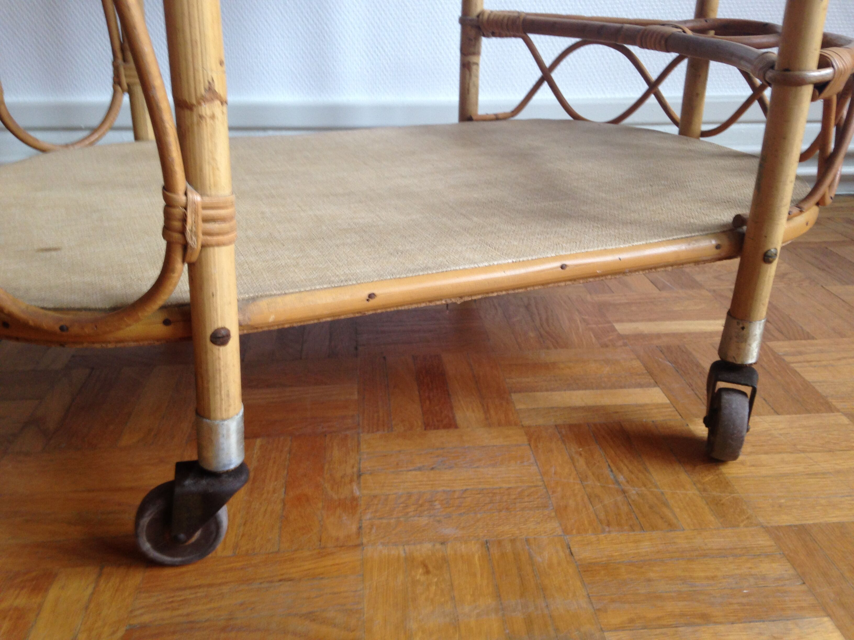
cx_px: 427
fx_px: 814
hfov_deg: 55.4
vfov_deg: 42.9
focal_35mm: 33
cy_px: 320
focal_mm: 4.12
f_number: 2.4
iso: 80
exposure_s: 1/20
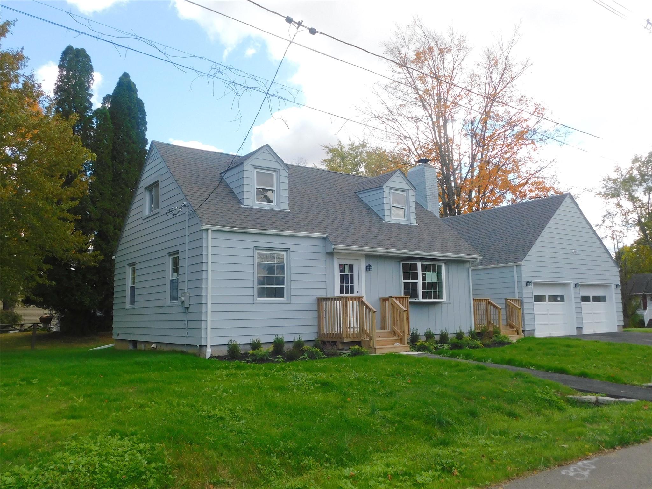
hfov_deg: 60.0
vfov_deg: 46.8
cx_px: 326
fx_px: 565
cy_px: 244
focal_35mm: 30
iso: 125
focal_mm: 5.3
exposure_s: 1/640
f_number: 3.2
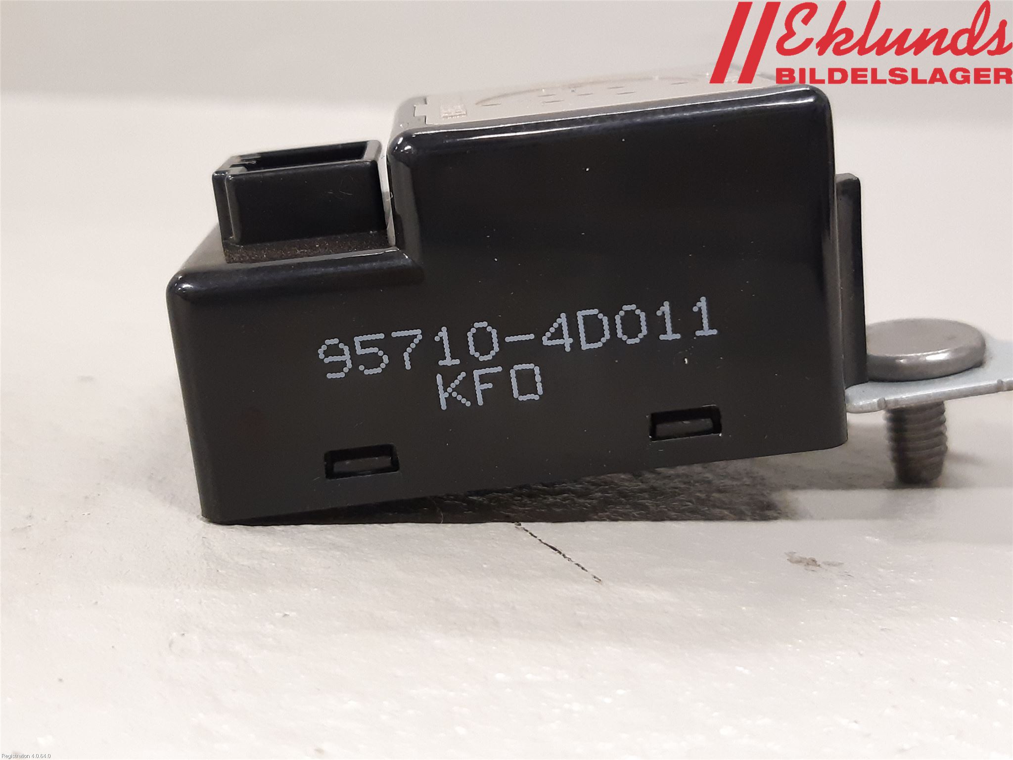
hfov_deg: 67.3
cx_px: 506
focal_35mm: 26
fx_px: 761
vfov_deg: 53.1
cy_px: 380
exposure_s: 1/50
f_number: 1.7
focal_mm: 3.93
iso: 250
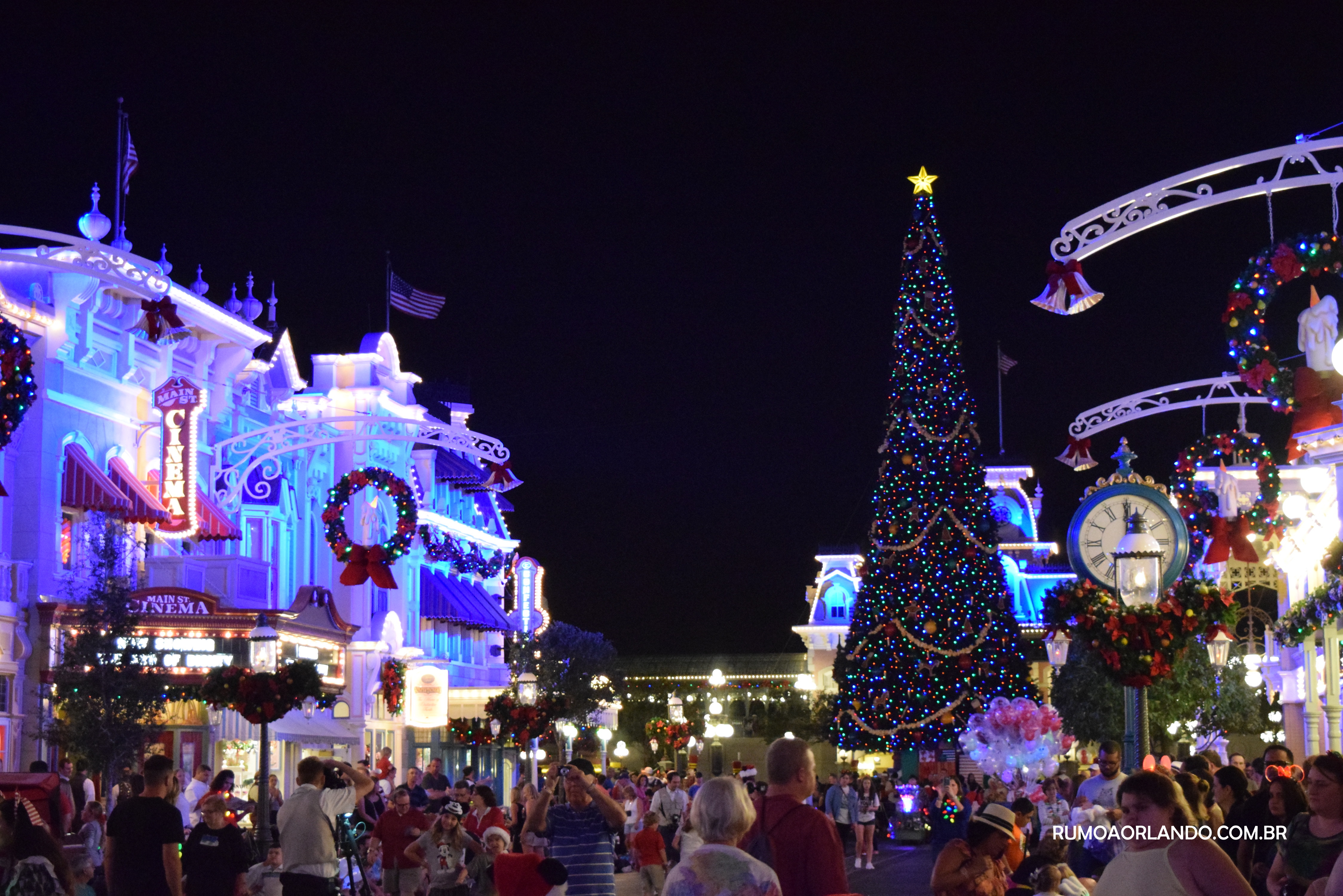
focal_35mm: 60
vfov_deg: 22.6
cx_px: 672
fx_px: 2239
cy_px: 448
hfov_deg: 33.4
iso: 8000
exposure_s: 1/60
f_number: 5
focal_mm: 40
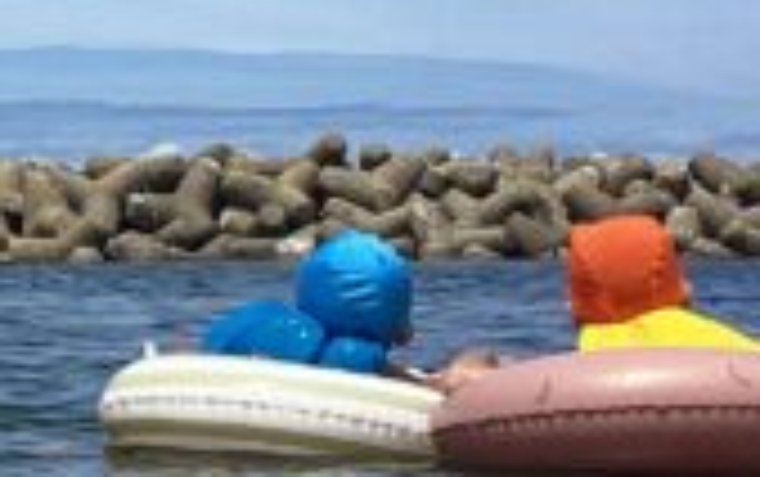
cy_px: -130
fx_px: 3089
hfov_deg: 13.6
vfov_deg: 8.7
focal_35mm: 149
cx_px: -148
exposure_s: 1/2262
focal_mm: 3.3
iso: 25
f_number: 2.4
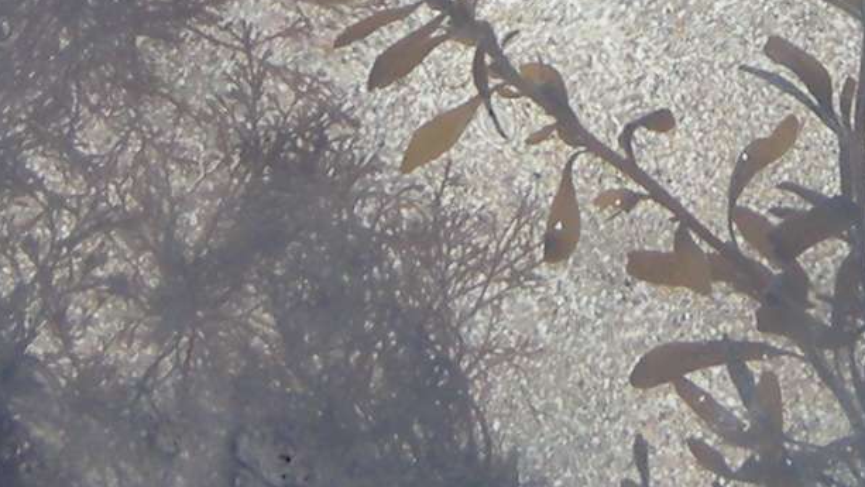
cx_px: 985
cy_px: -487
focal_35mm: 249
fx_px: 5712
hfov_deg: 8.6
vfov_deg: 4.8
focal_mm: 7.5
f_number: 2.7
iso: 76
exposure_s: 1/59.5
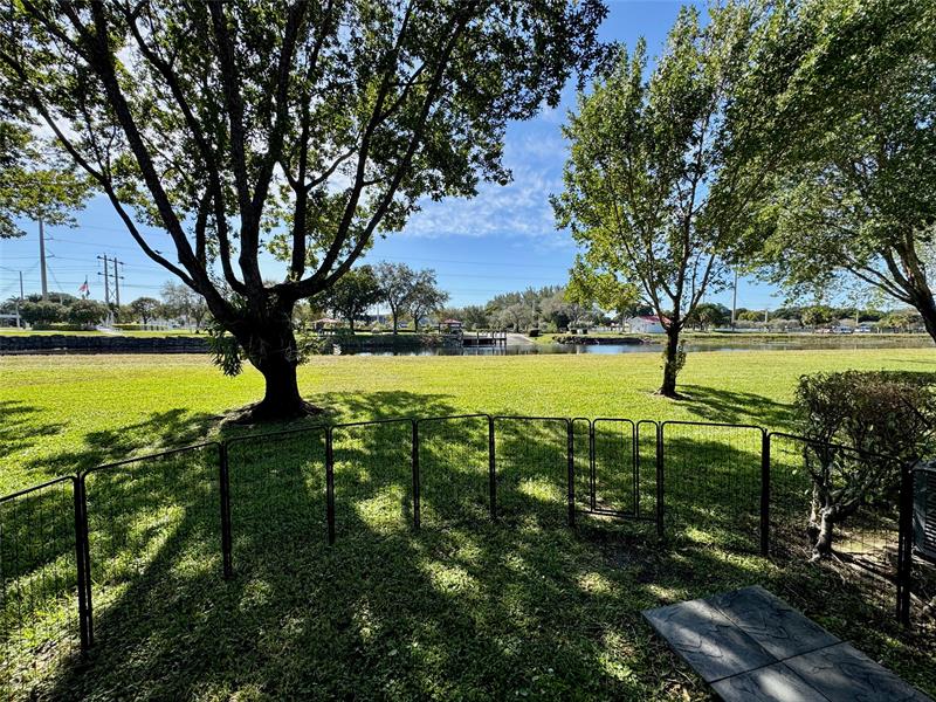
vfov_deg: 85.7
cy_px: 351
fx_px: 379
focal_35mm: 14
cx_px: 468
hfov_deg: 102.1
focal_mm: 2.22
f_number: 2.2
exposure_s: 1/1217
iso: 50
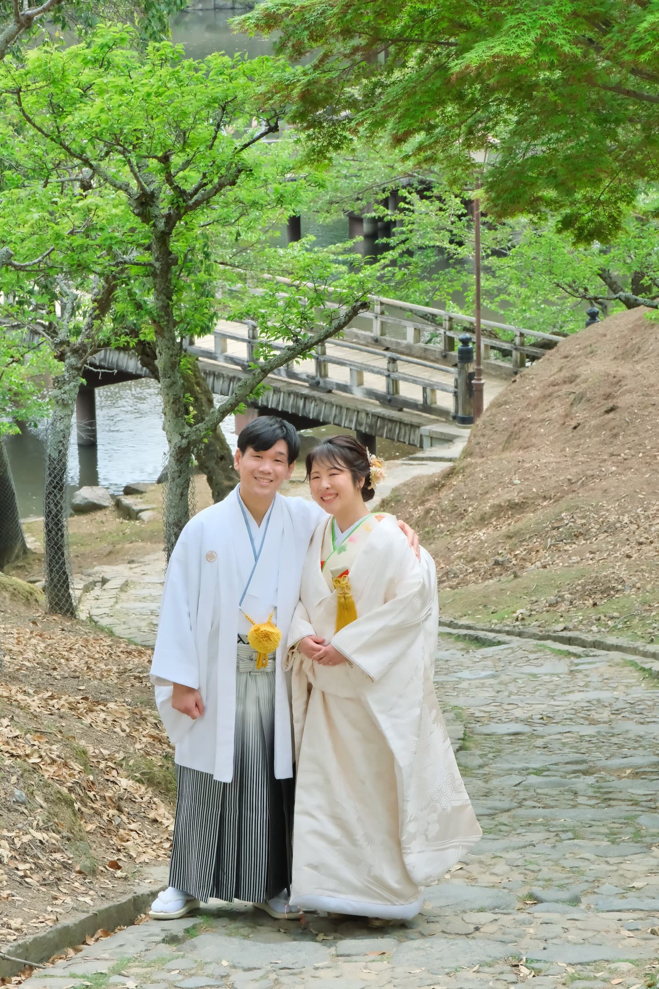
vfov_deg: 19.5
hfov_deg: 13.0
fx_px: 2883
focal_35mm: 105
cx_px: 330
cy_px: 494
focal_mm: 70
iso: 1600
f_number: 10
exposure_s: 1/250
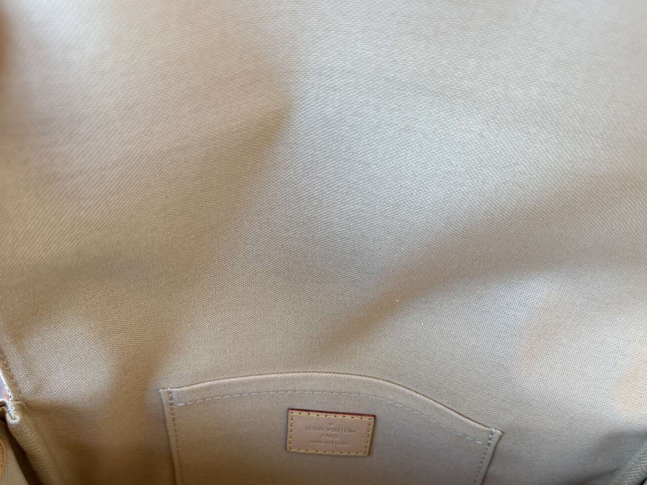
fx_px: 617
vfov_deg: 40.9
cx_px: 328
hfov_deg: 55.4
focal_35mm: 33
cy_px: 395
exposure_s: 1/100
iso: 125
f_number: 1.78
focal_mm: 6.76
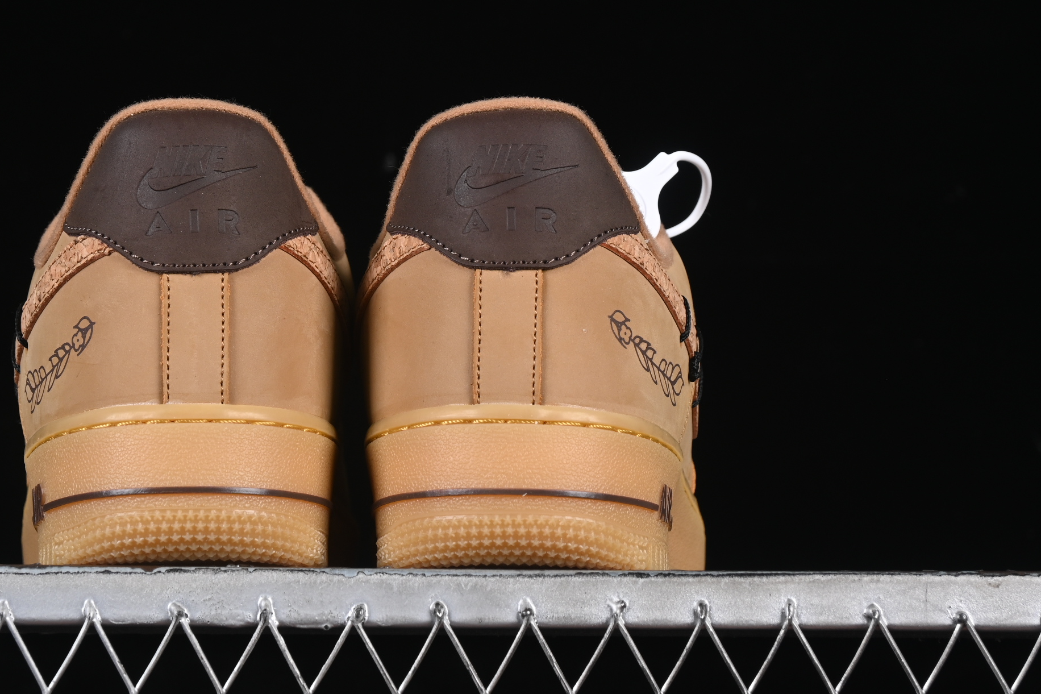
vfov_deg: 12.0
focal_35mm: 114
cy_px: 237
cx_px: 357
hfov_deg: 17.9
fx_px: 3296
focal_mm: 50
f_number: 7.1
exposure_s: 1/80
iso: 160
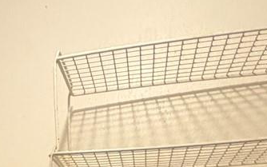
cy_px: 399
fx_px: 517
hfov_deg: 26.6
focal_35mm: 71
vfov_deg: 13.5
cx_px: -30
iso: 320
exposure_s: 1/120
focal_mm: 2.22
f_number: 2.2
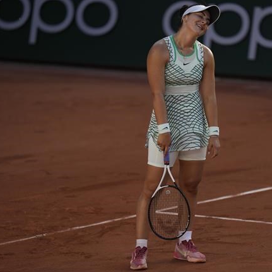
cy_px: 136
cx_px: 189
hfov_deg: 3.4
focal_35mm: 513
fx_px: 4561
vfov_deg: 3.4
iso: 320
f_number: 2.8
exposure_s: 1/3200
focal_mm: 400
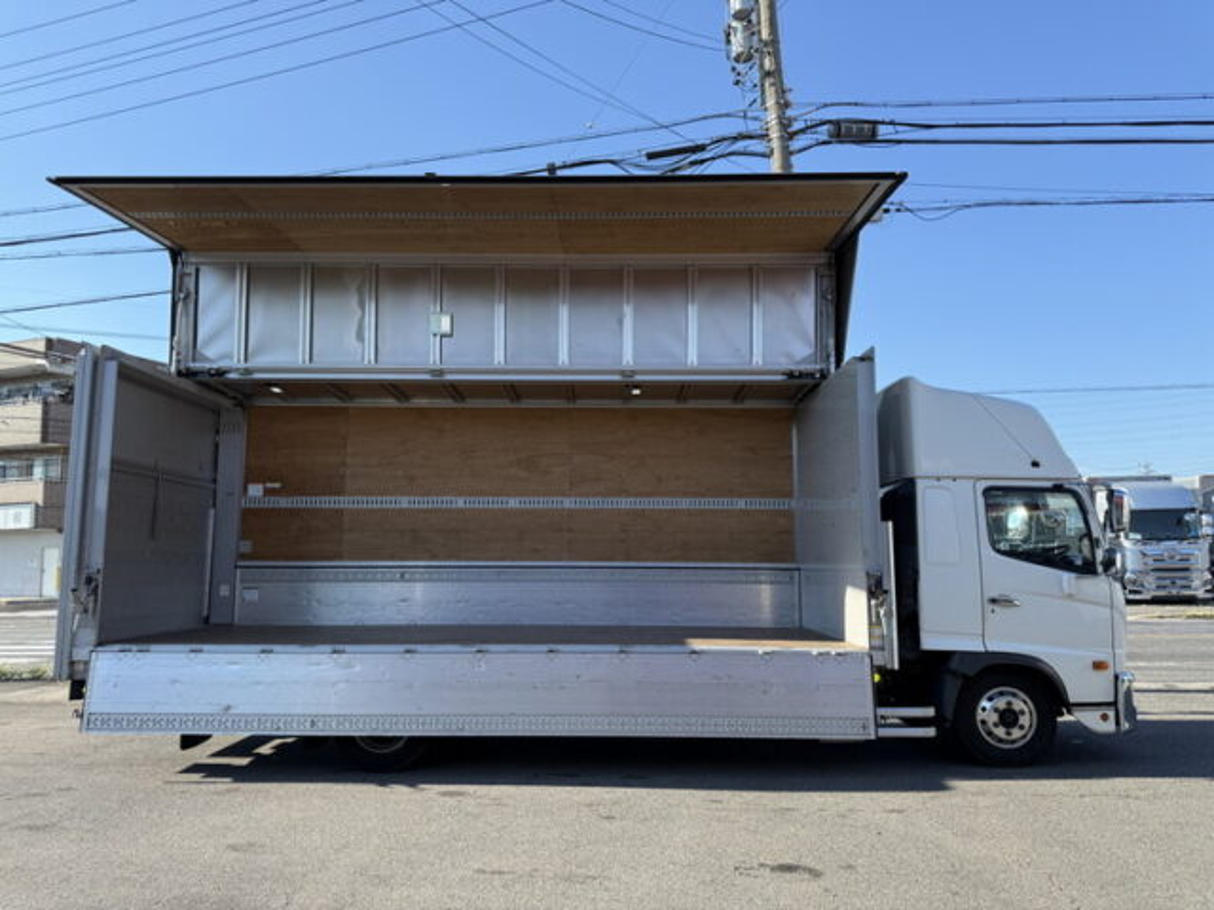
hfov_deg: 71.6
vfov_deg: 56.8
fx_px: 842
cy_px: 455
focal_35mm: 24
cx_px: 607
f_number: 1.78
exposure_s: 1/2000
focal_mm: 6.76
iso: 80
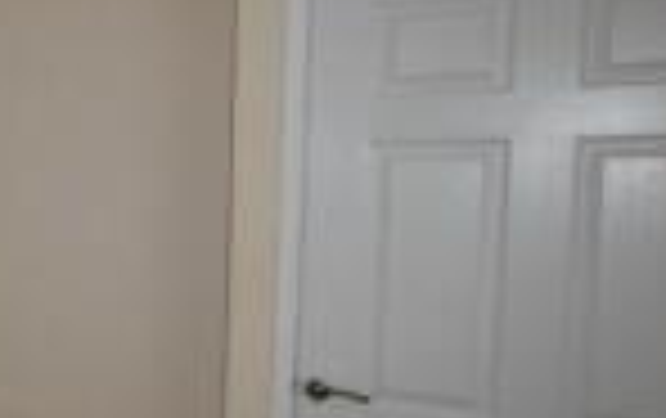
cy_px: 236
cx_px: -360
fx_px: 891
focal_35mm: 49
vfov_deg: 26.4
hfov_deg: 27.0
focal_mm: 10
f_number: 4.5
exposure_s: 1/80
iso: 800
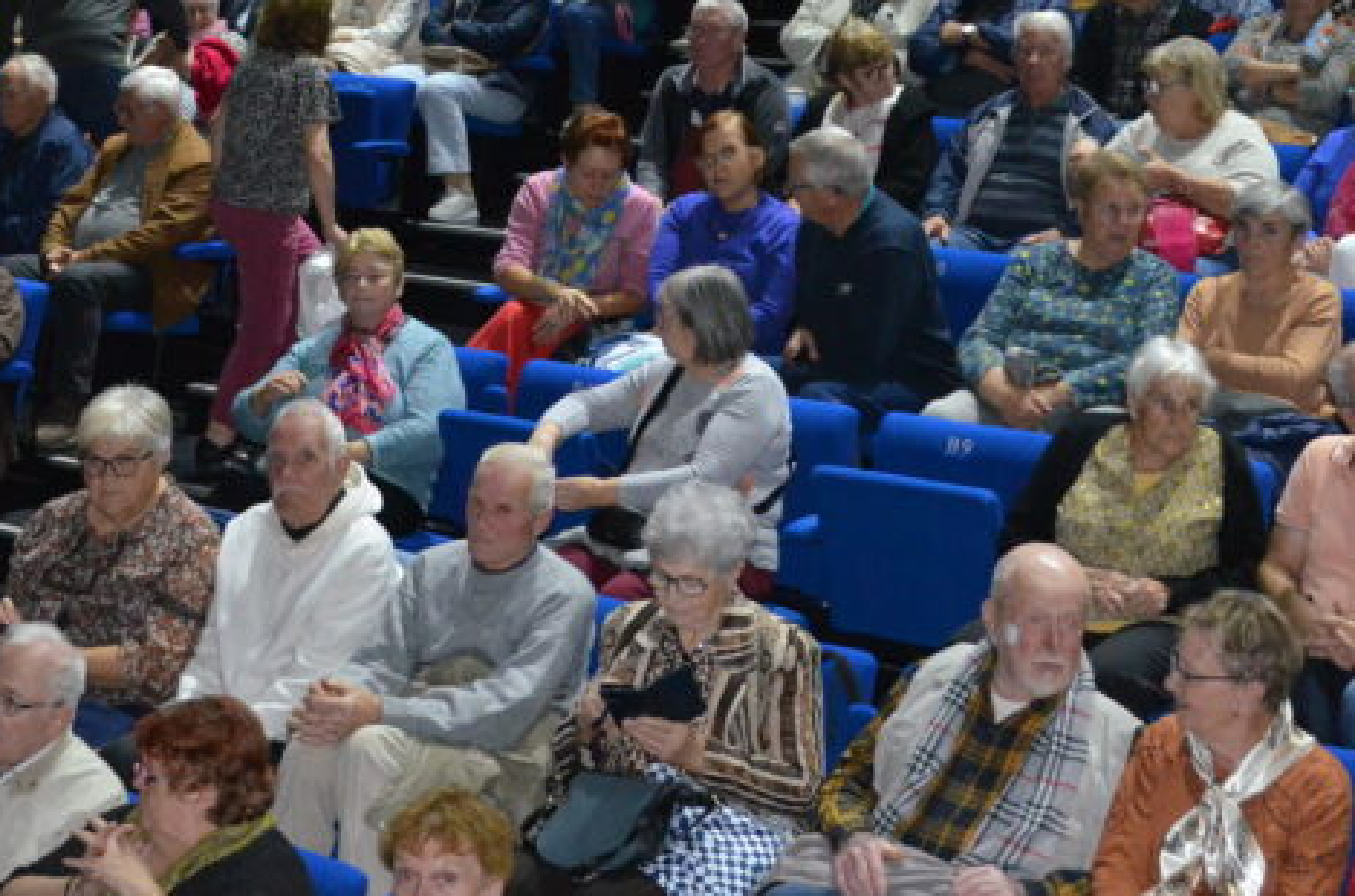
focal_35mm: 59
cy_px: 78
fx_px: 2215
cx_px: 662
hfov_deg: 34.0
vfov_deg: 22.3
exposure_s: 1/60
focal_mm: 18
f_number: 3.5
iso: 3200
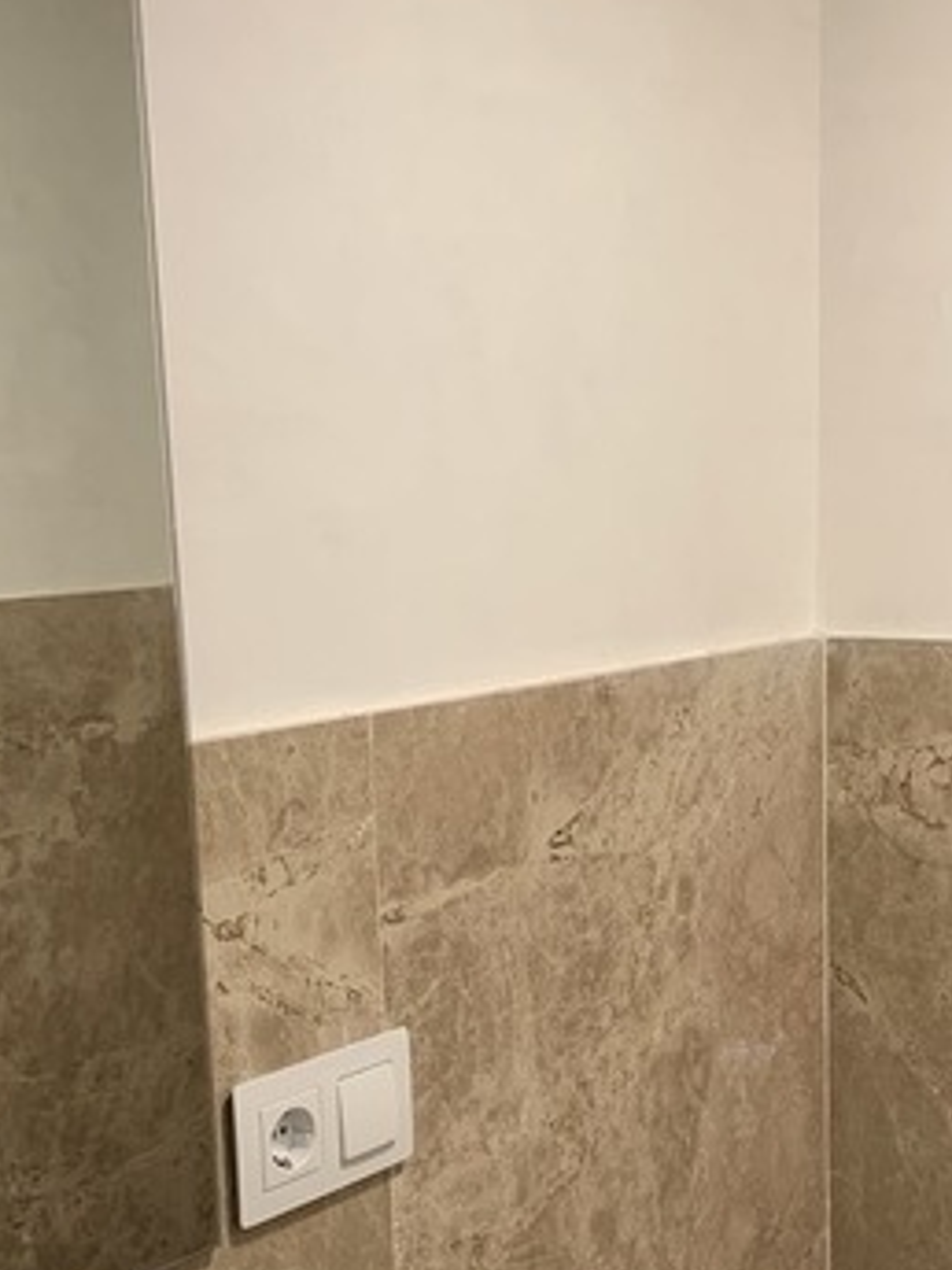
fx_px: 2127
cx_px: 601
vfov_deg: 32.7
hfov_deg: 25.2
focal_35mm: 58
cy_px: 912
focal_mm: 4.25
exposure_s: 1/48
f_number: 1.8
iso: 80
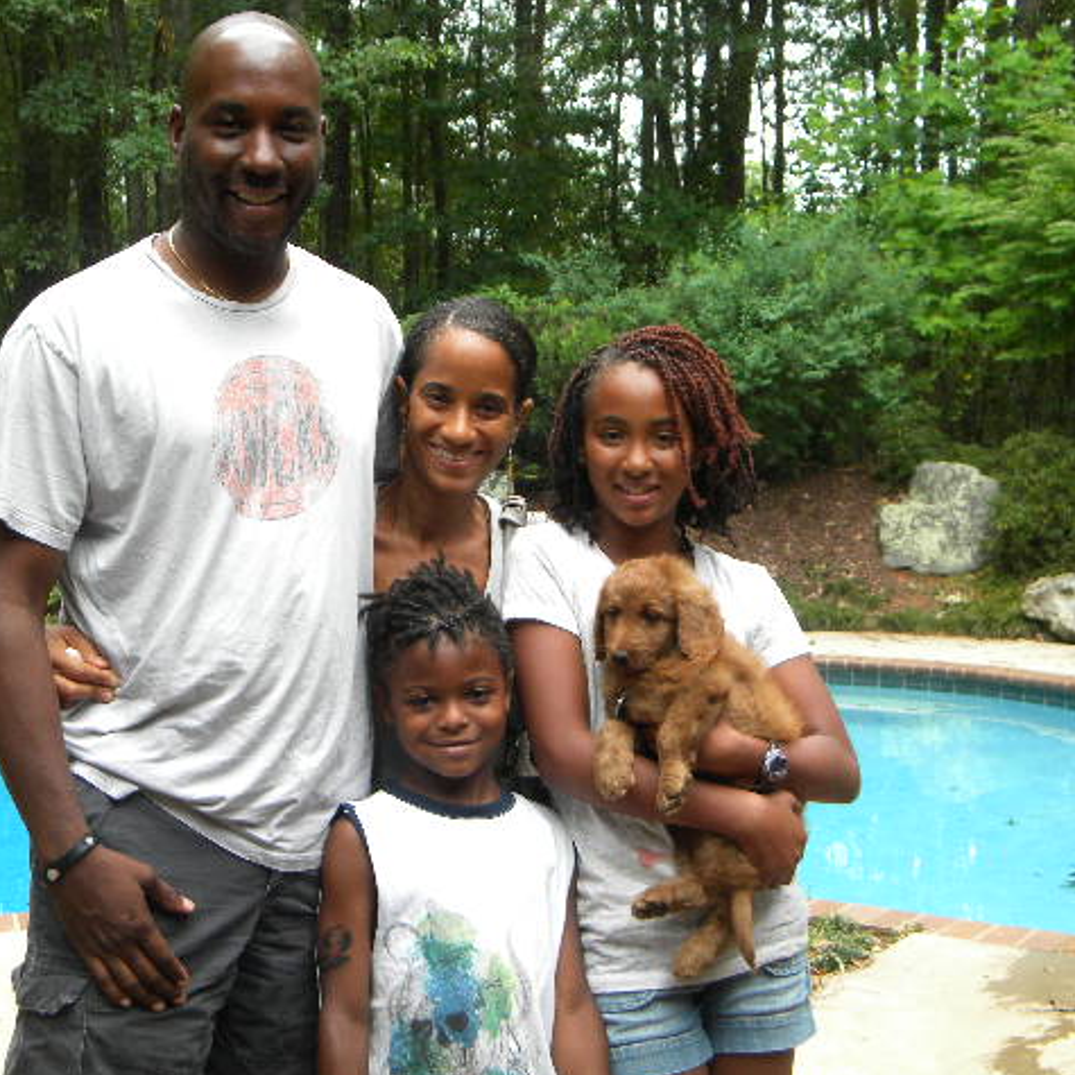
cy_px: 541
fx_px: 1968
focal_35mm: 56
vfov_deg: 30.6
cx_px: 500
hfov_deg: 30.5
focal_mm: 8.6
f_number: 3.9
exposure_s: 1/59.8
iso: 107
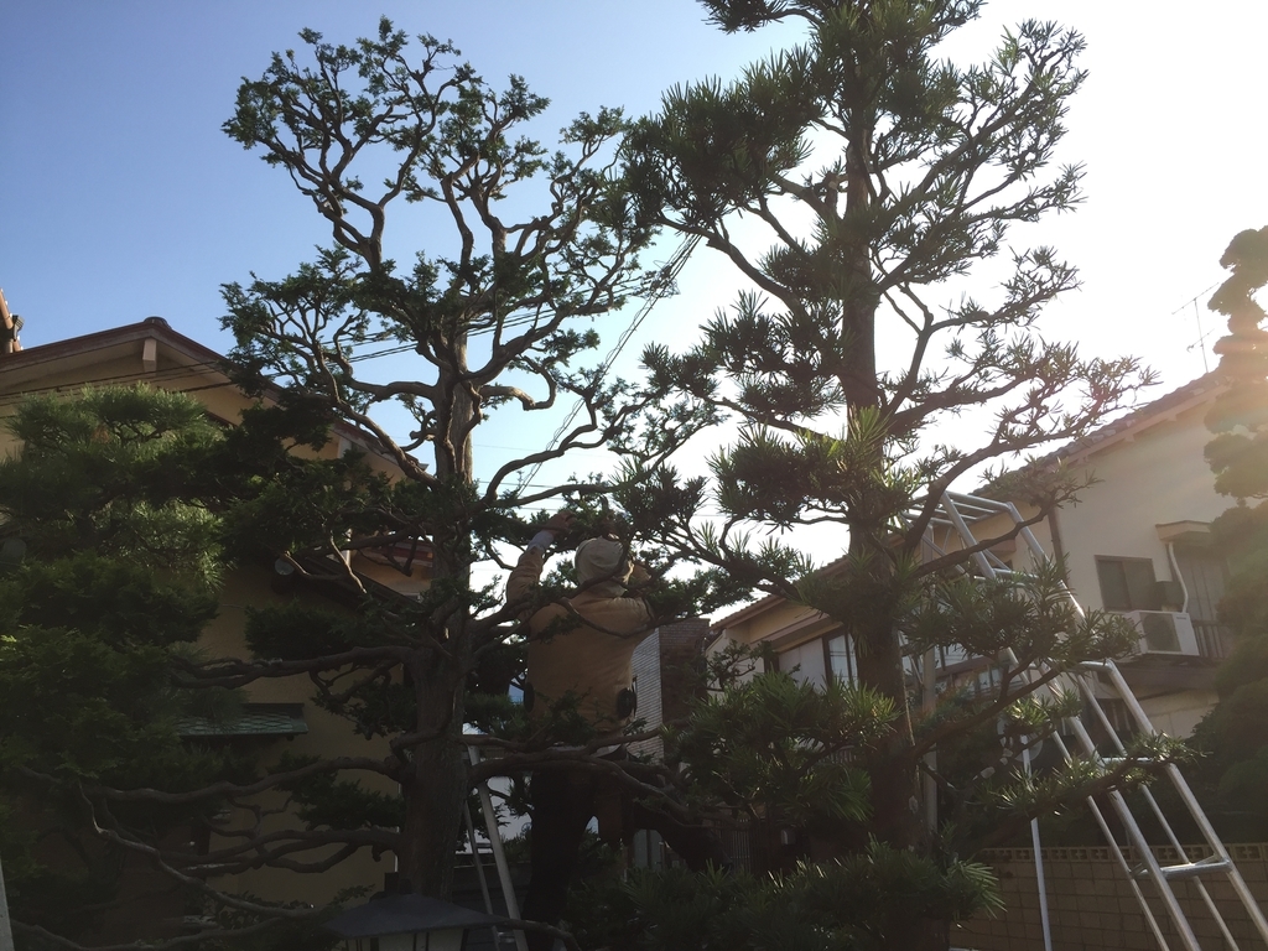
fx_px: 1062
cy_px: 476
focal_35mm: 29
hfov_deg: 61.7
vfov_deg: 48.2
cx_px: 634
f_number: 2.2
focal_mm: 4.15
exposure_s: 1/942
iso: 32
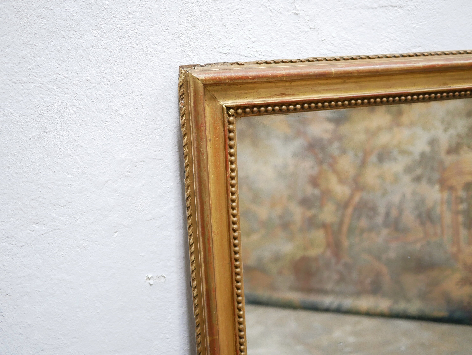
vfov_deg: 36.0
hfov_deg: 46.8
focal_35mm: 40
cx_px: 236
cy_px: 178
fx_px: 546
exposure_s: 1/60
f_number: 1.7
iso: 800
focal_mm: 20
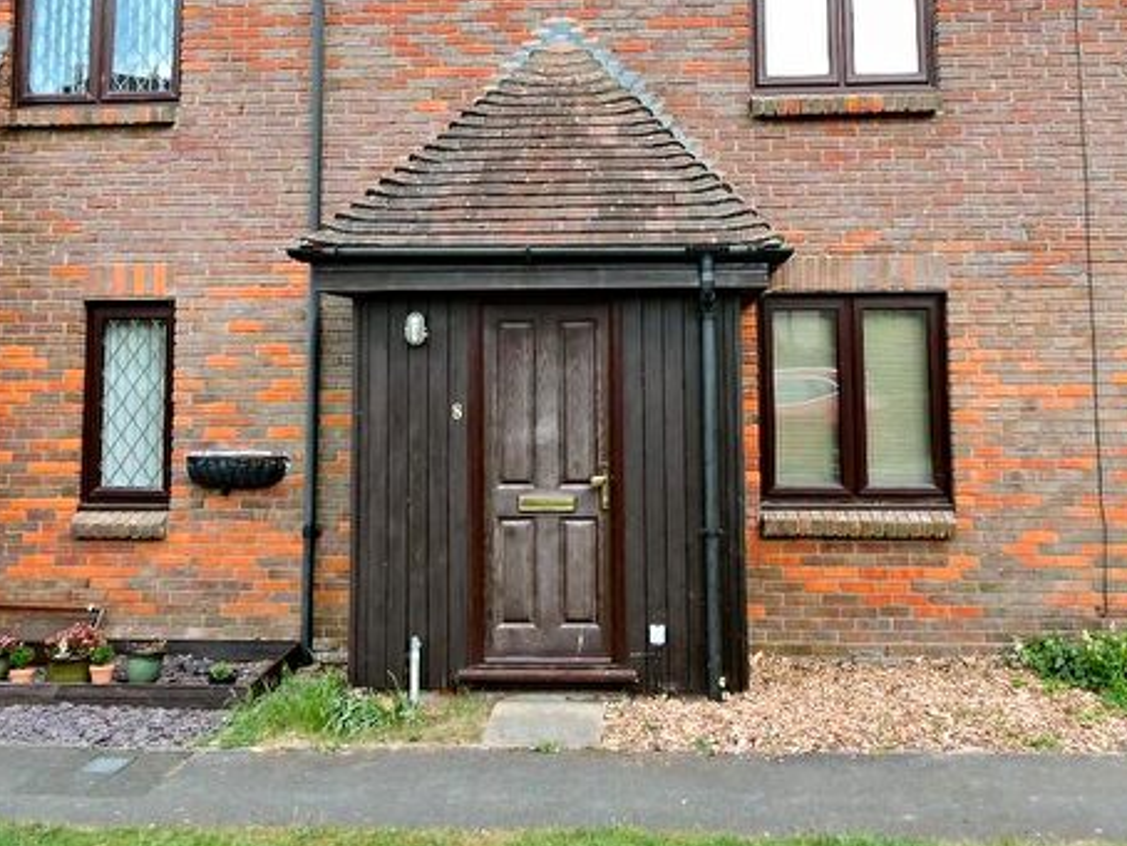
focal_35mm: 37
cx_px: 601
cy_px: 227
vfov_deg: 37.9
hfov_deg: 50.1
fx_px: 1205
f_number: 3.3
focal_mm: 4.3
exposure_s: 1/125
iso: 100
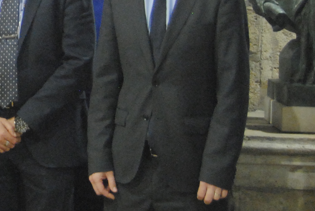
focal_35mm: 144
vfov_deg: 9.4
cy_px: -49
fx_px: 1262
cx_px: -157
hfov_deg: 13.4
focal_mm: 24
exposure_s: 1/30
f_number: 3.8
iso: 1000
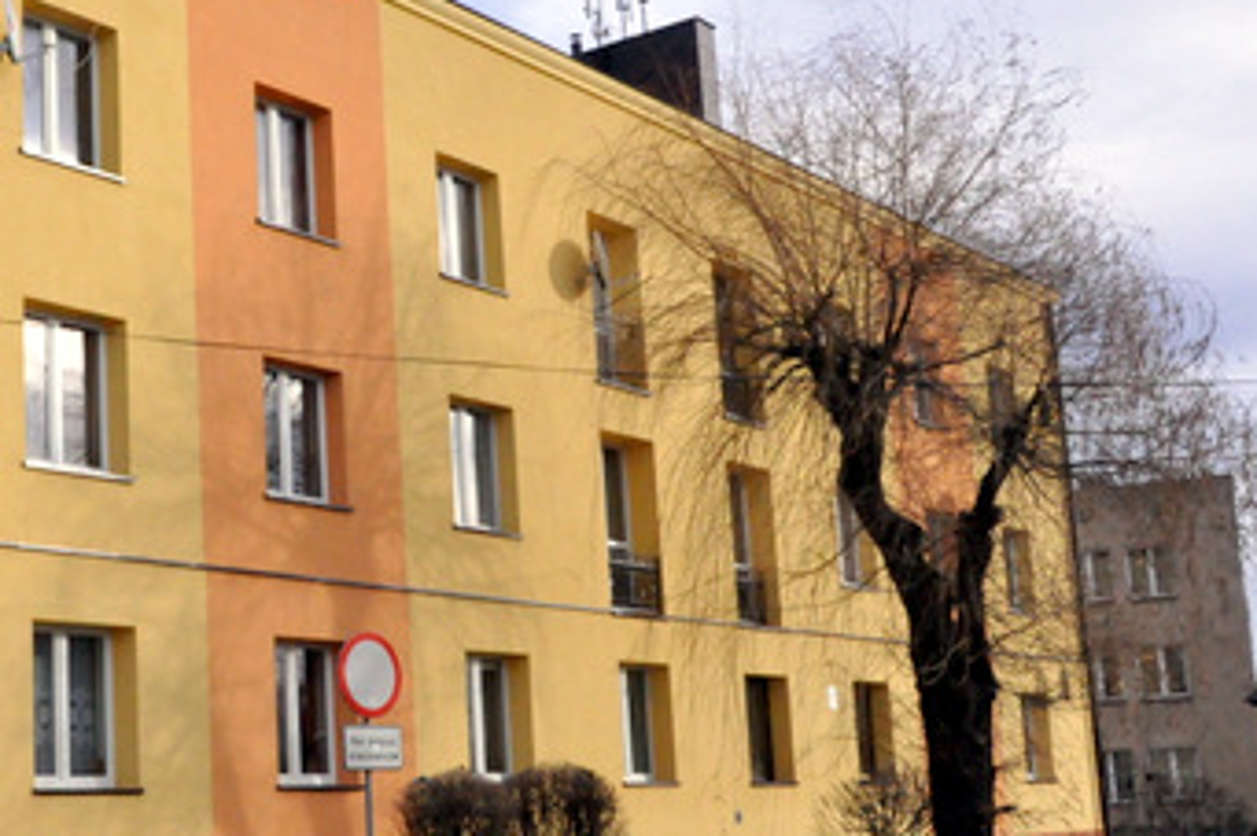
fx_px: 2024
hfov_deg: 33.2
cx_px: 192
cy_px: 447
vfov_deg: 23.4
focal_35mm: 58
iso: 3200
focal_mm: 22
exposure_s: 1/800
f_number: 16
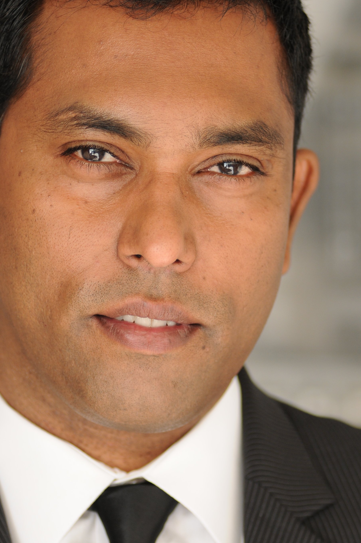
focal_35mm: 296
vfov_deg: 7.0
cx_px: 198
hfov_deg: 4.6
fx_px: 4461
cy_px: 317
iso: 250
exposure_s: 1/160
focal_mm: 125
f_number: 2.8
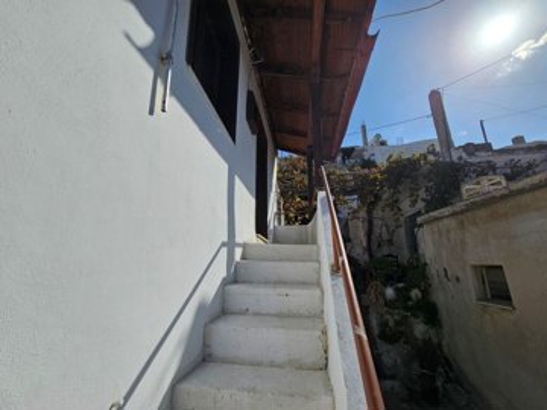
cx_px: 274
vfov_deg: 89.9
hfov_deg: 106.2
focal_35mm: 13
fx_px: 205
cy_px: 205
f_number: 2.2
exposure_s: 1/6444
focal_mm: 2.2
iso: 50
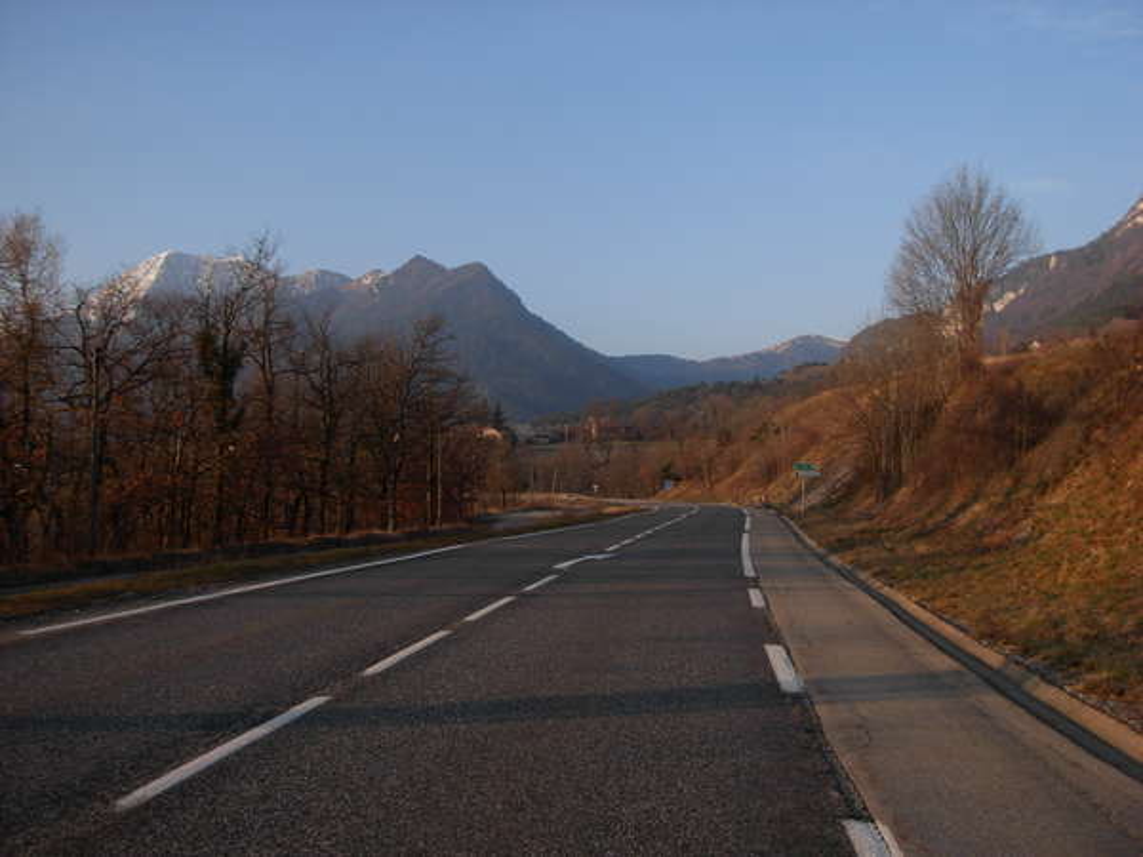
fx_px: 1255
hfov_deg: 49.0
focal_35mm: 38
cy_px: 428
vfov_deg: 37.7
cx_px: 572
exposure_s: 1/542
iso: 79
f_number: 2.9
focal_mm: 6.3
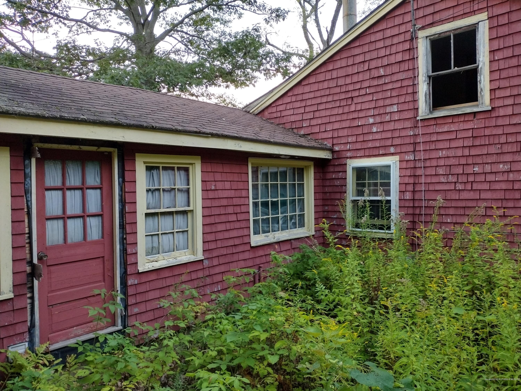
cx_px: 260
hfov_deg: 65.3
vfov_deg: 51.4
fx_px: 406
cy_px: 196
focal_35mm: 27
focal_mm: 4.71
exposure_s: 1/40
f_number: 1.7
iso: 222
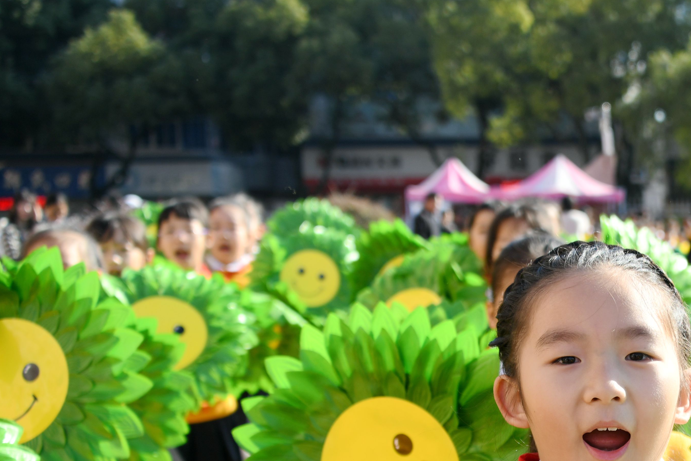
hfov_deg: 22.7
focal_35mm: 87
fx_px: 1670
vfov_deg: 15.5
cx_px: 641
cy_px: 420
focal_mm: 38
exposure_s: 1/400
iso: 140
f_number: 5.6
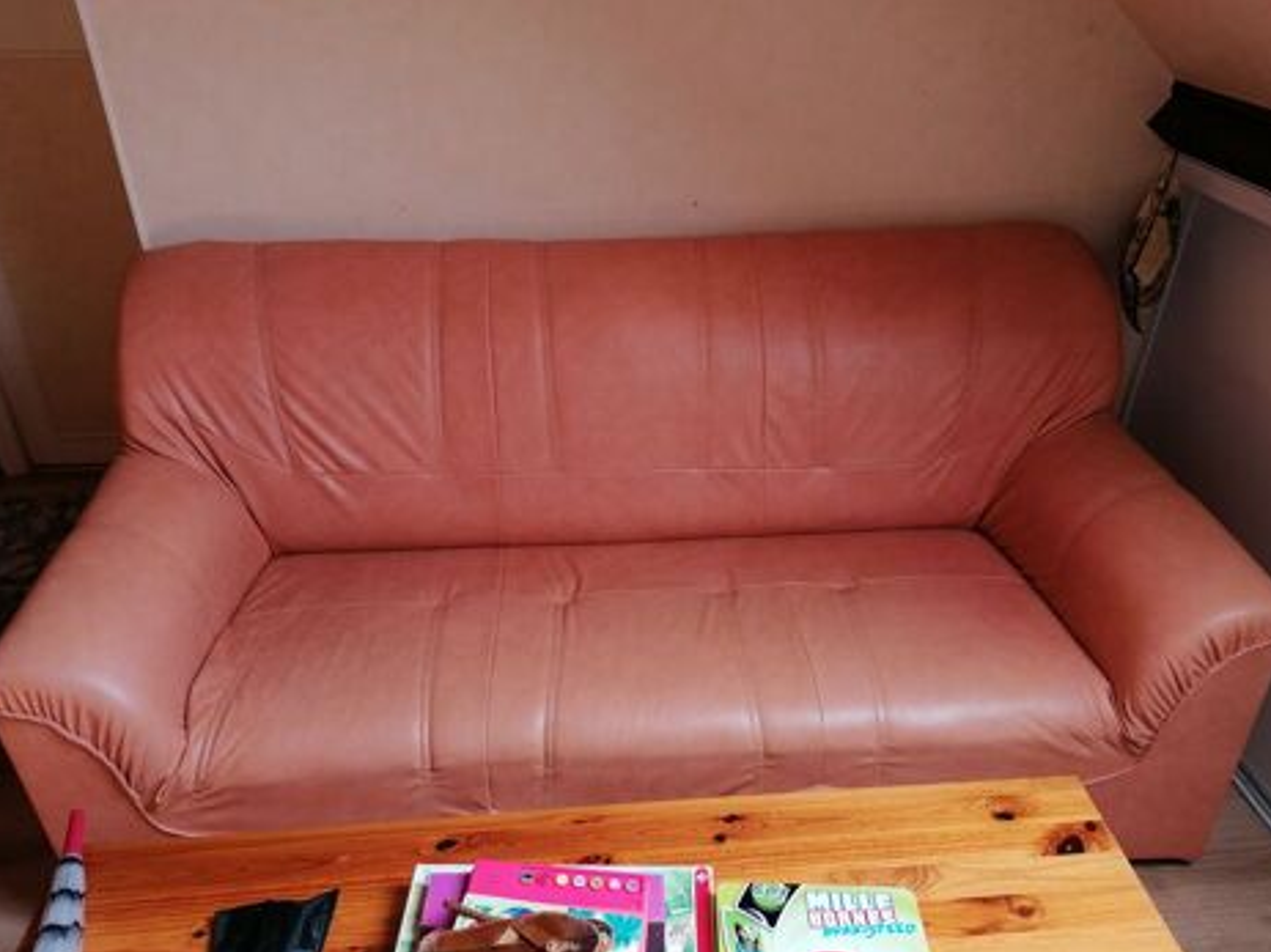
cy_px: 491
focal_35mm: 28
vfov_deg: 49.7
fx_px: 1028
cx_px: 631
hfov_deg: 63.5
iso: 80
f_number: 1.8
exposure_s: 1/120
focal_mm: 4.75
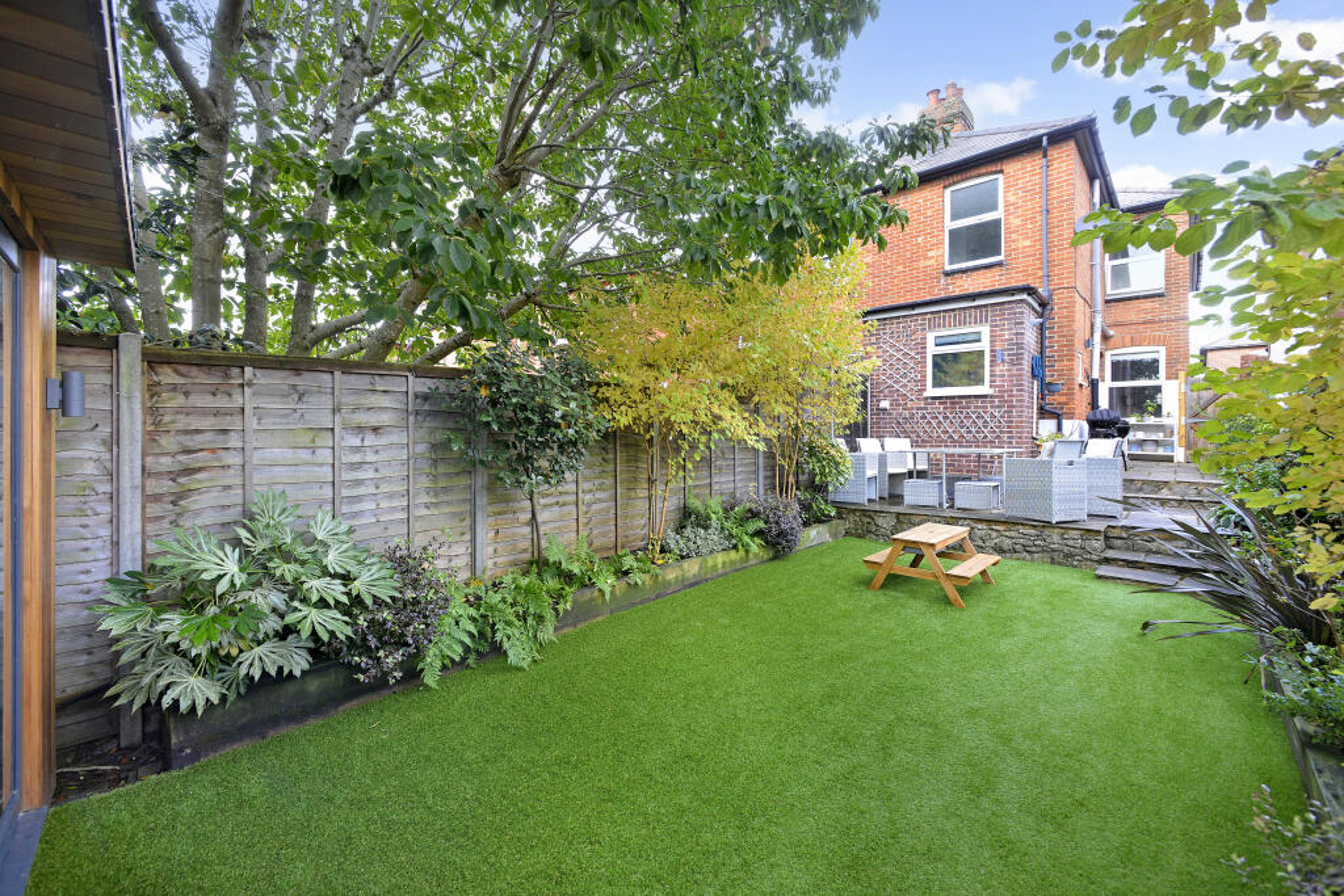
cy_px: 448
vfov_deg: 81.2
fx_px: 523
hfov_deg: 104.2
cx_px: 672
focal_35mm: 14
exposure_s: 1/25
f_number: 7.1
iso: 400
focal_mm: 14
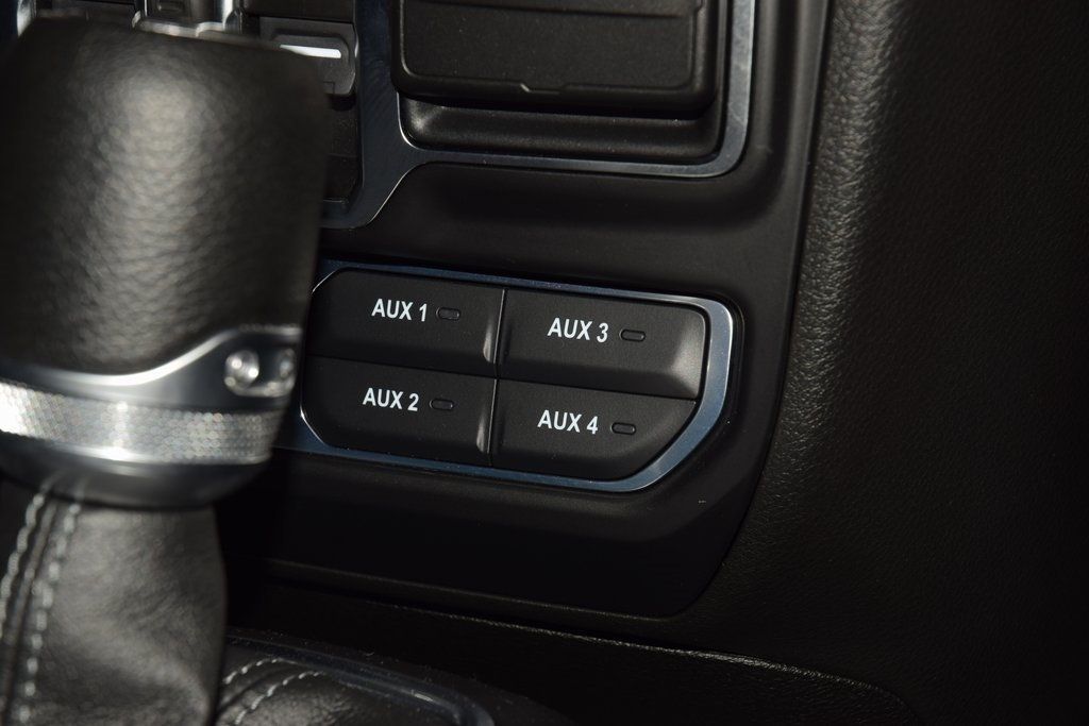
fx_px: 3176
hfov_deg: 19.5
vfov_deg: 13.0
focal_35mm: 105
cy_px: 363
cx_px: 544
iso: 100
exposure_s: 1/125
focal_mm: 70
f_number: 8
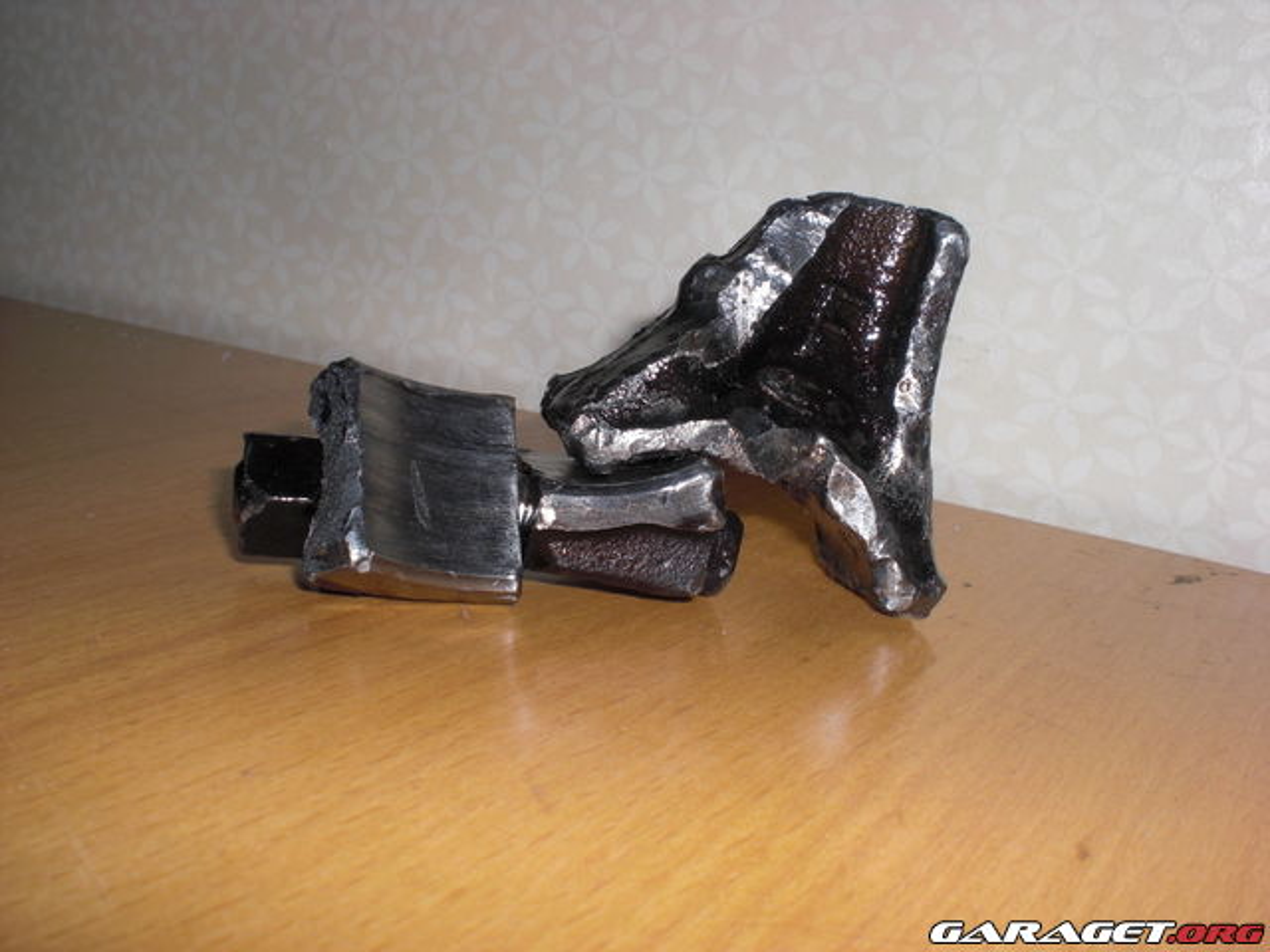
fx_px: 1394
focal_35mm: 38
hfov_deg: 49.0
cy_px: 476
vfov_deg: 37.7
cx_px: 635
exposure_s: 1/60
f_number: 5.6
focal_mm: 6.3
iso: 64
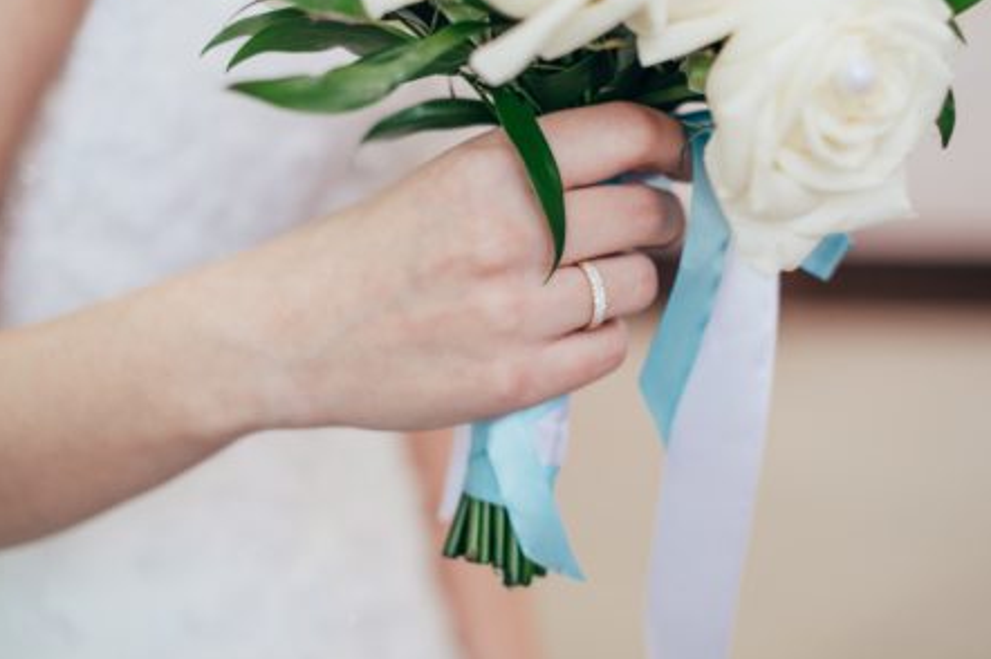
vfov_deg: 22.6
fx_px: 1650
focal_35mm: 60
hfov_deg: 33.4
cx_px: 547
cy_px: 301
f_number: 1.8
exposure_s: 1/100
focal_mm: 35
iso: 400
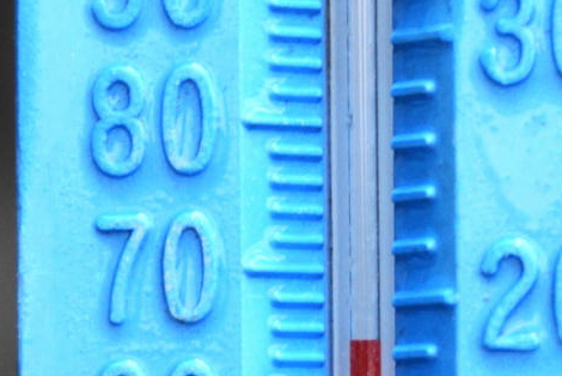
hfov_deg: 10.7
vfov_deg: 7.2
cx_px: 380
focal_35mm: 191
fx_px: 2983
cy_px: 393
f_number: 5
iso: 160
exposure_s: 1/100
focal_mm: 60
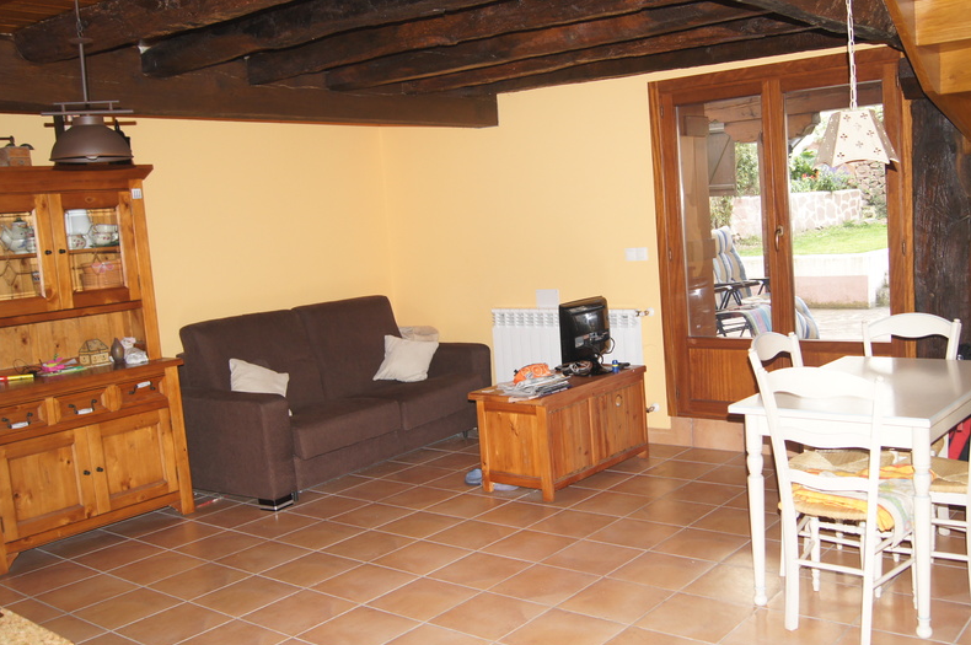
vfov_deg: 37.8
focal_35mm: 35
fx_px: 943
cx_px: 556
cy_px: 321
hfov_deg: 54.3
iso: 400
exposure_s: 1/60
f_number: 3.5
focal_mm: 18
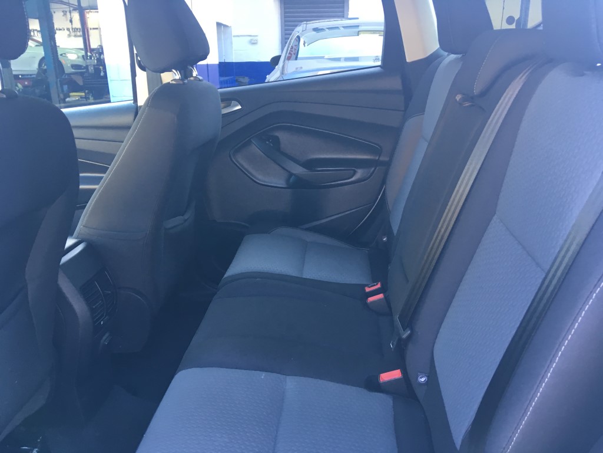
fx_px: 505
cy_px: 226
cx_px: 302
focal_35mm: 29
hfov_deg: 61.7
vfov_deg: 48.2
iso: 64
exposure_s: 1/30
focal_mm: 4.15
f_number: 2.2
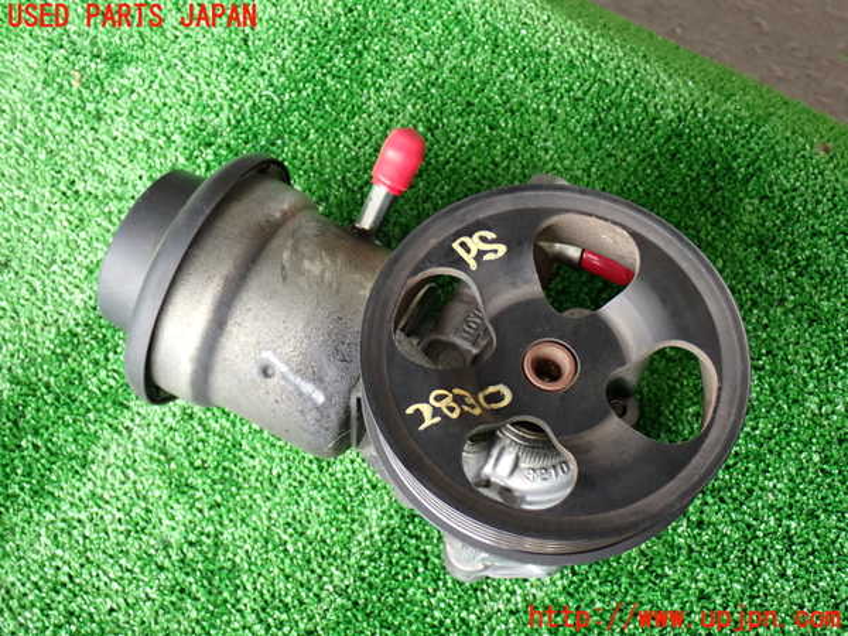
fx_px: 1225
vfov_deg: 29.1
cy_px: 318
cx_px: 424
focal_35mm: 50
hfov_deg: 38.2
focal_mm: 9.01
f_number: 3.2
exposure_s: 1/50
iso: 250
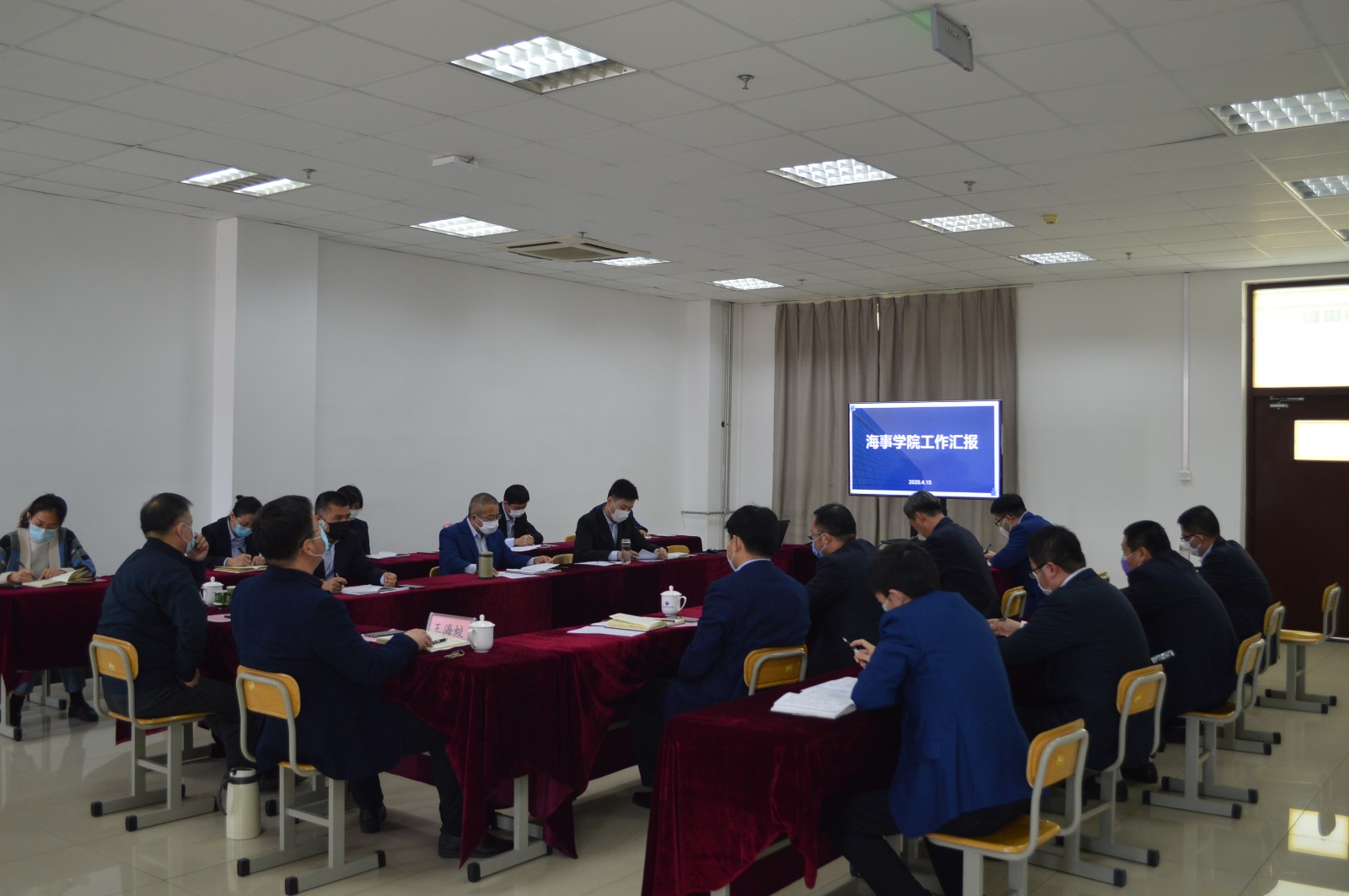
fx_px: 1235
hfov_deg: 57.3
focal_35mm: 33
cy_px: 448
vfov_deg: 39.9
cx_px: 674
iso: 400
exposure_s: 1/40
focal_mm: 22
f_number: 3.8
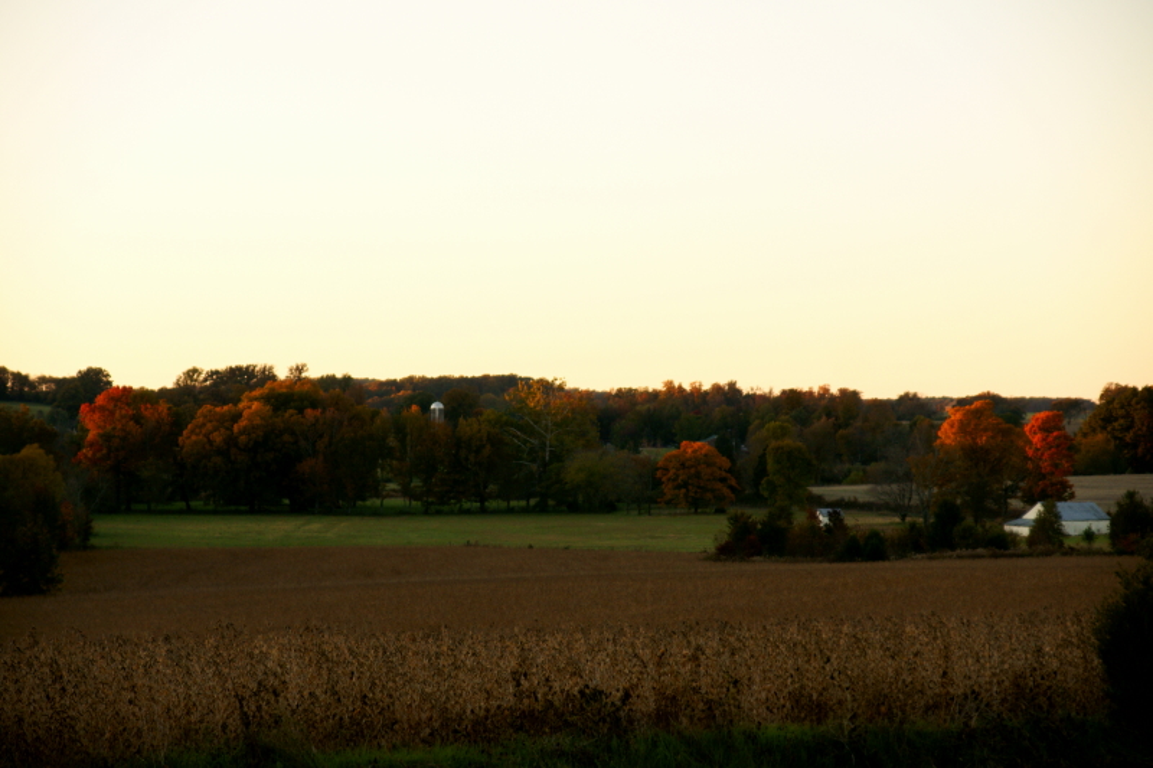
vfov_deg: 12.2
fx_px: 3602
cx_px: 576
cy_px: 384
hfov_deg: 18.2
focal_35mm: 112
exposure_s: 1/320
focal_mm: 75
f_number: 4.5
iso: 100
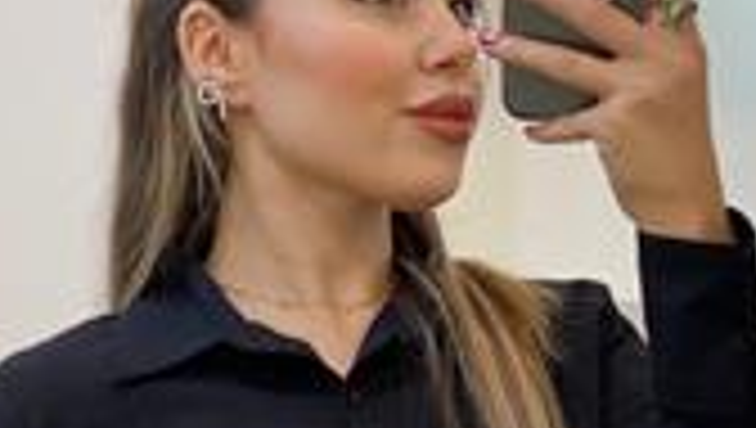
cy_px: 493
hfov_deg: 15.4
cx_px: 252
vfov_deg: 8.7
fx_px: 2790
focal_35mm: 139
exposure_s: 1/100
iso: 100
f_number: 2
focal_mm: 6
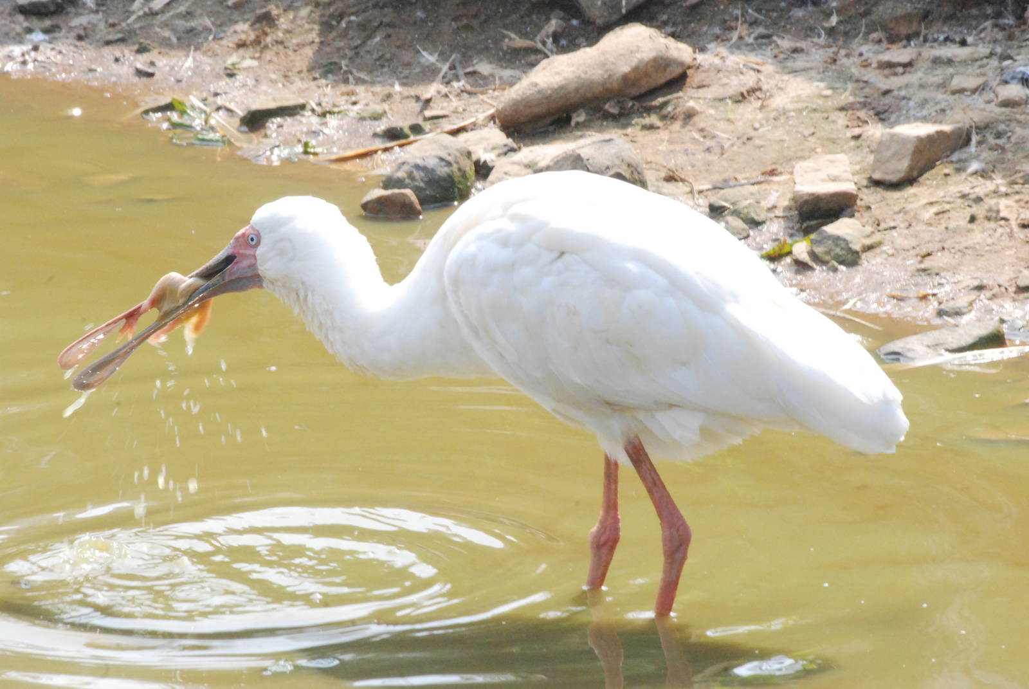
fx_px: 12878
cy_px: 344
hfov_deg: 4.6
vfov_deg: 3.1
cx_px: 514
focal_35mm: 450
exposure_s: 1/160
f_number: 25
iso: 1600
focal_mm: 300
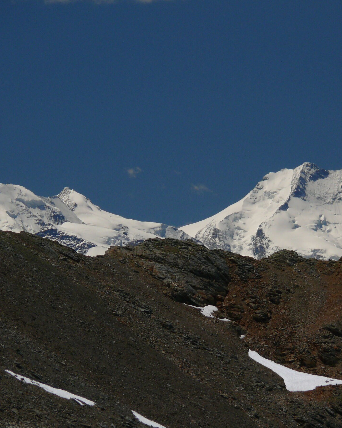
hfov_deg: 2.8
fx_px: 6933
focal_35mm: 548
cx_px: 185
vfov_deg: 3.5
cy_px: 214
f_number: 5.6
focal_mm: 88.8
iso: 100
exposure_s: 1/500
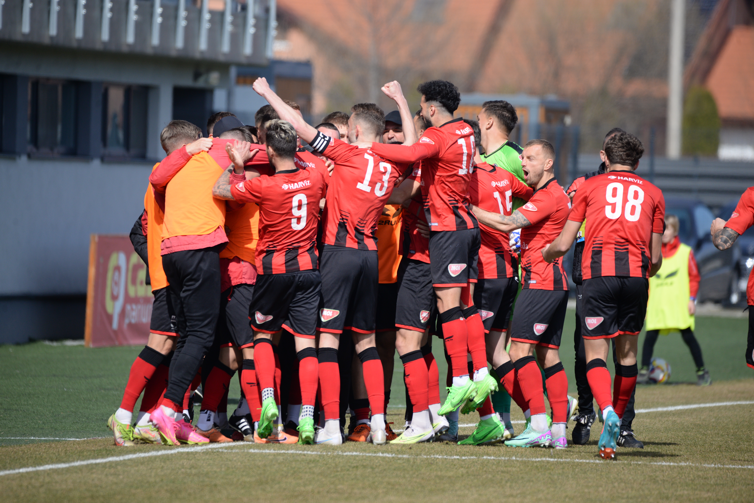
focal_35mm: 500
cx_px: 377
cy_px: 252
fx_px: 10476
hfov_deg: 4.1
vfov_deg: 2.8
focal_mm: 500
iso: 500
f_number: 6.3
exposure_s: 1/1600
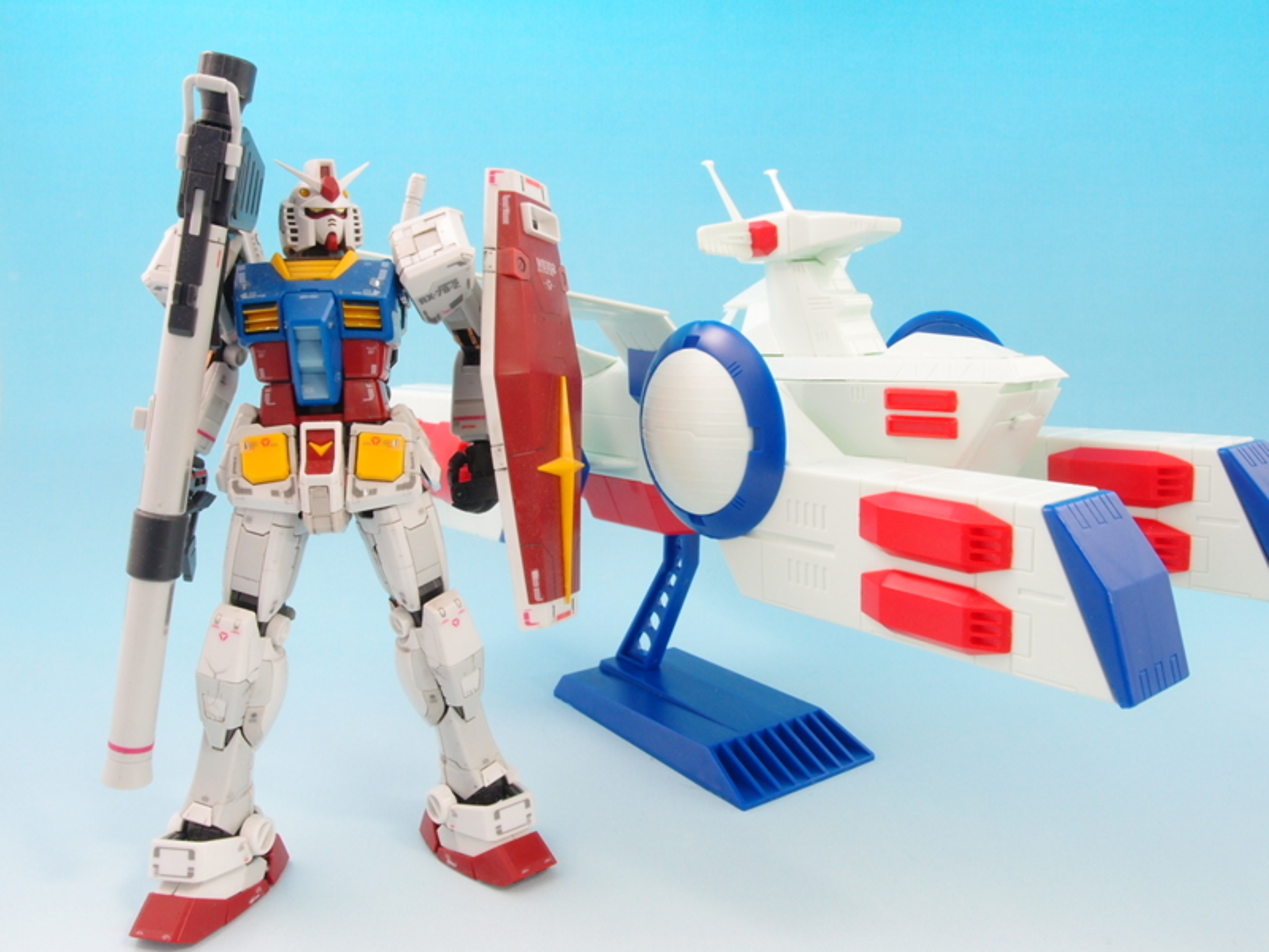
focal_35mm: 28
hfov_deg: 63.4
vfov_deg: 49.7
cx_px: 634
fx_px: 1026
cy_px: 476
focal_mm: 6
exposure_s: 1
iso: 100
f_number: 8
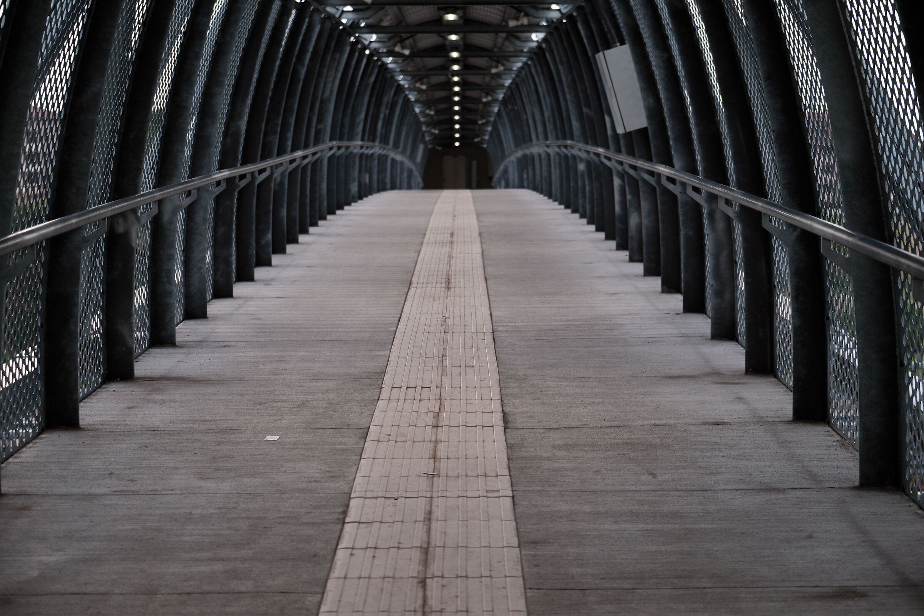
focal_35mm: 75
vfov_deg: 18.2
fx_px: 1925
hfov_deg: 27.0
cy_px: 308
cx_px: 462
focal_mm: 50
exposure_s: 1/400
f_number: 2.8
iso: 400
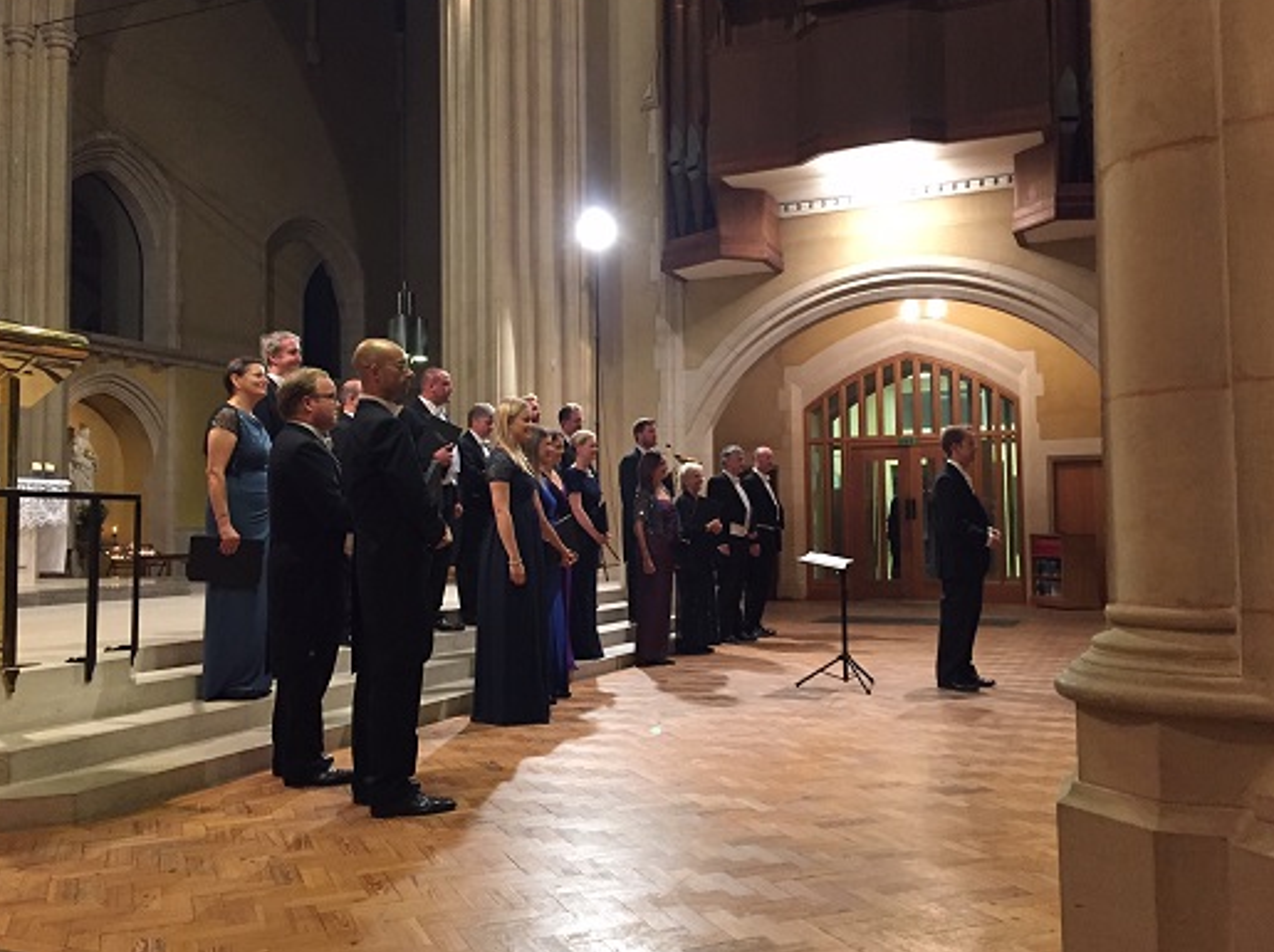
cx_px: 648
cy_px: 472
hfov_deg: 58.4
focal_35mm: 31
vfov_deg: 45.4
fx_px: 1140
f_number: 2.2
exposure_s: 1/25
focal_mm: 4.15
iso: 250
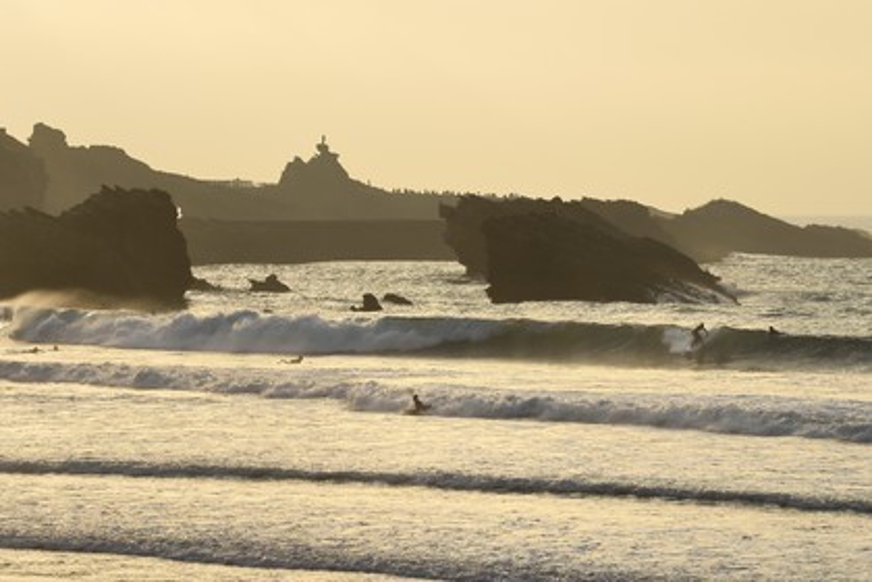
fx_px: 4844
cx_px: 436
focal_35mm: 200
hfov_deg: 10.3
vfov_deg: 6.9
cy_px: 291
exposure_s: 1/500
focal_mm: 200
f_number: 10
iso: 200
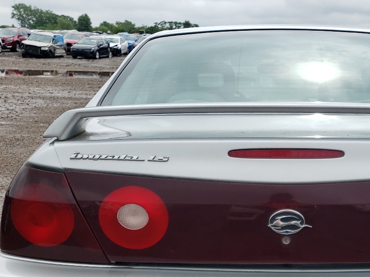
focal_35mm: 51
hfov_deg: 36.2
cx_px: 297
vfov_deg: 27.8
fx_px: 545
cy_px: 234
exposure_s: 1/1667
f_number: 1.5
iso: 50
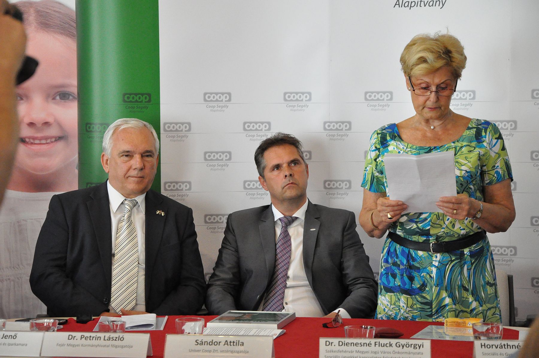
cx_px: 270
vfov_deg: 10.7
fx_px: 1907
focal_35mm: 128
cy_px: 179
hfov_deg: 16.1
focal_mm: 85
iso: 3200
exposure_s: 1/160
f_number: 5.6
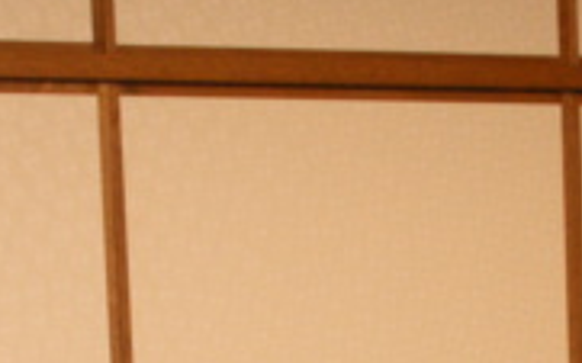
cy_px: 793
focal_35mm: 162
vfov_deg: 7.7
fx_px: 2569
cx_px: 627
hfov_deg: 12.7
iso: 800
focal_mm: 24
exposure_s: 1/60
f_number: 5.6
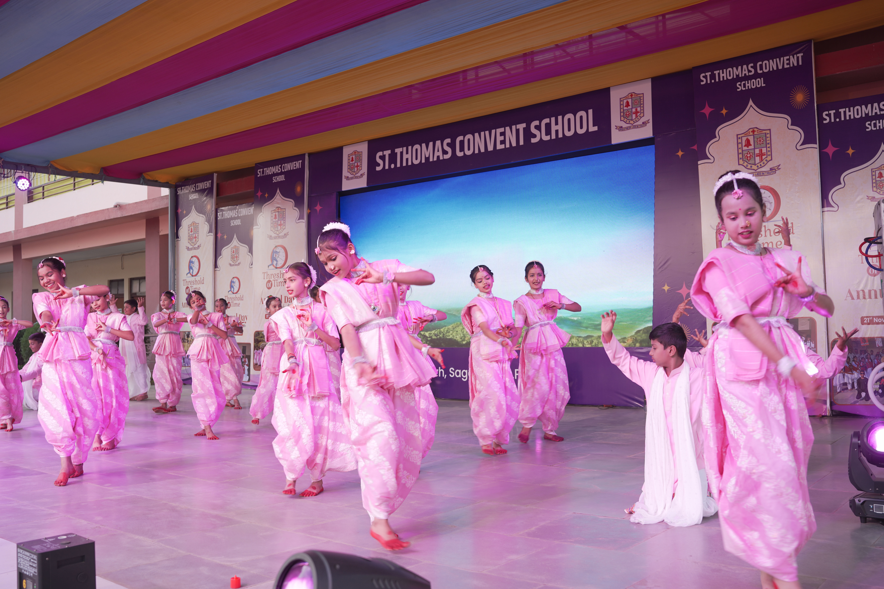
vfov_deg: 37.9
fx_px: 859
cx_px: 442
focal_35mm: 35
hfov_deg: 54.4
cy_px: 294
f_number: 4
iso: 160
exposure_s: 1/100
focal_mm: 35
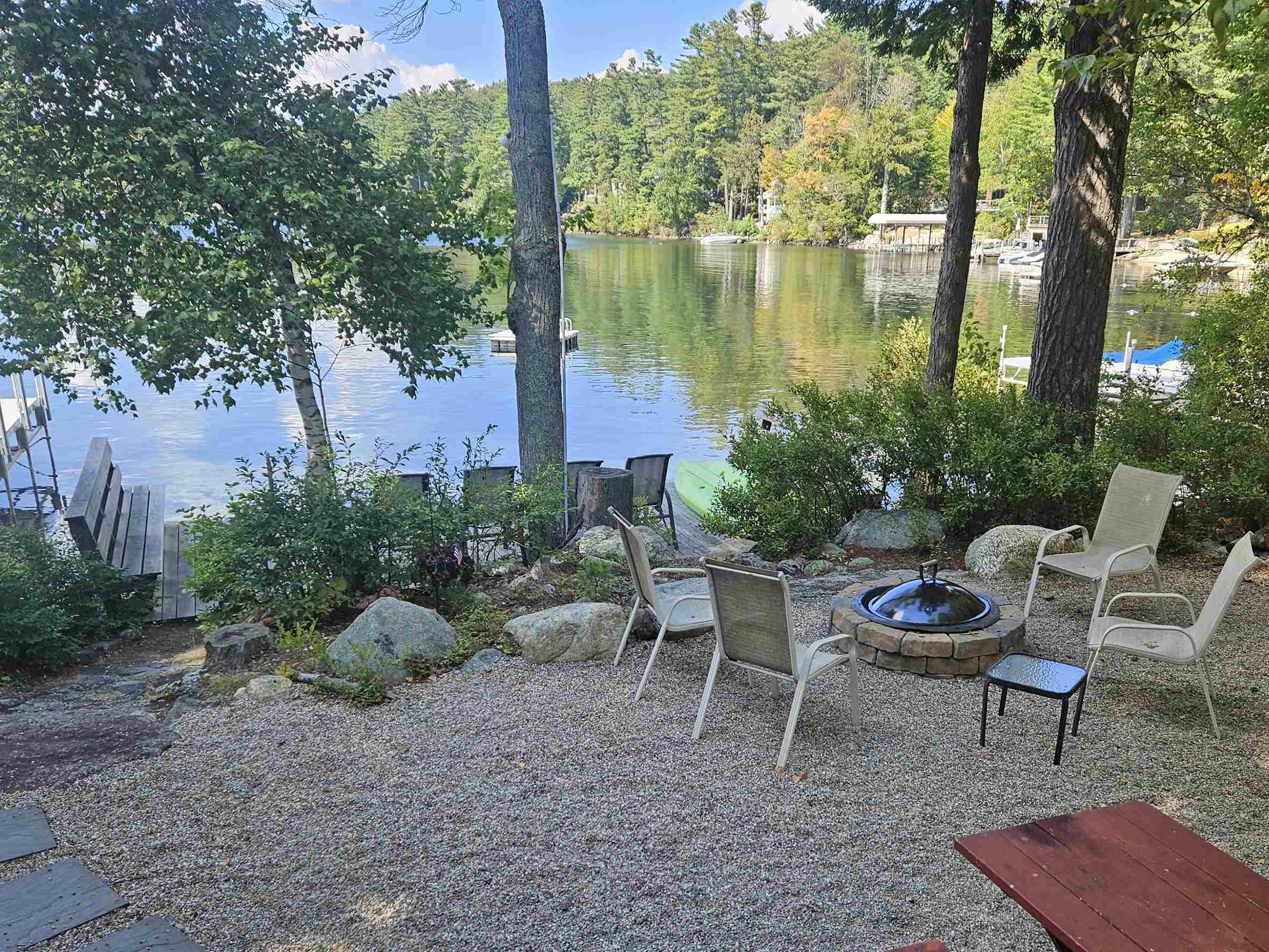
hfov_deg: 59.8
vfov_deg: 46.5
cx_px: 706
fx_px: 1100
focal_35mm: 30
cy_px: 572
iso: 40
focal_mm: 5.4
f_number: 1.8
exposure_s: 1/497
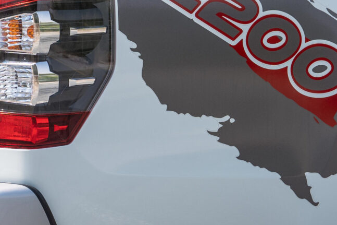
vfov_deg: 5.0
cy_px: 3
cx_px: 79
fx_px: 2592
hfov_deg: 7.4
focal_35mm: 277
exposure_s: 1/800
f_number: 5
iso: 100
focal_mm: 70
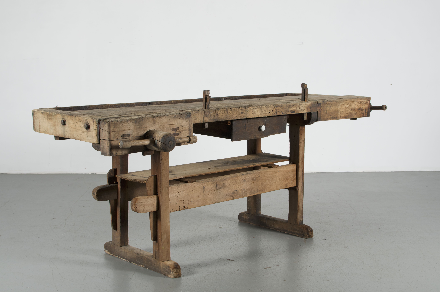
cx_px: 220
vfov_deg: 25.6
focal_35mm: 52
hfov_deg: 37.9
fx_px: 640
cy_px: 146
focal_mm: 35
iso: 100
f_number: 6.3
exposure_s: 1/125
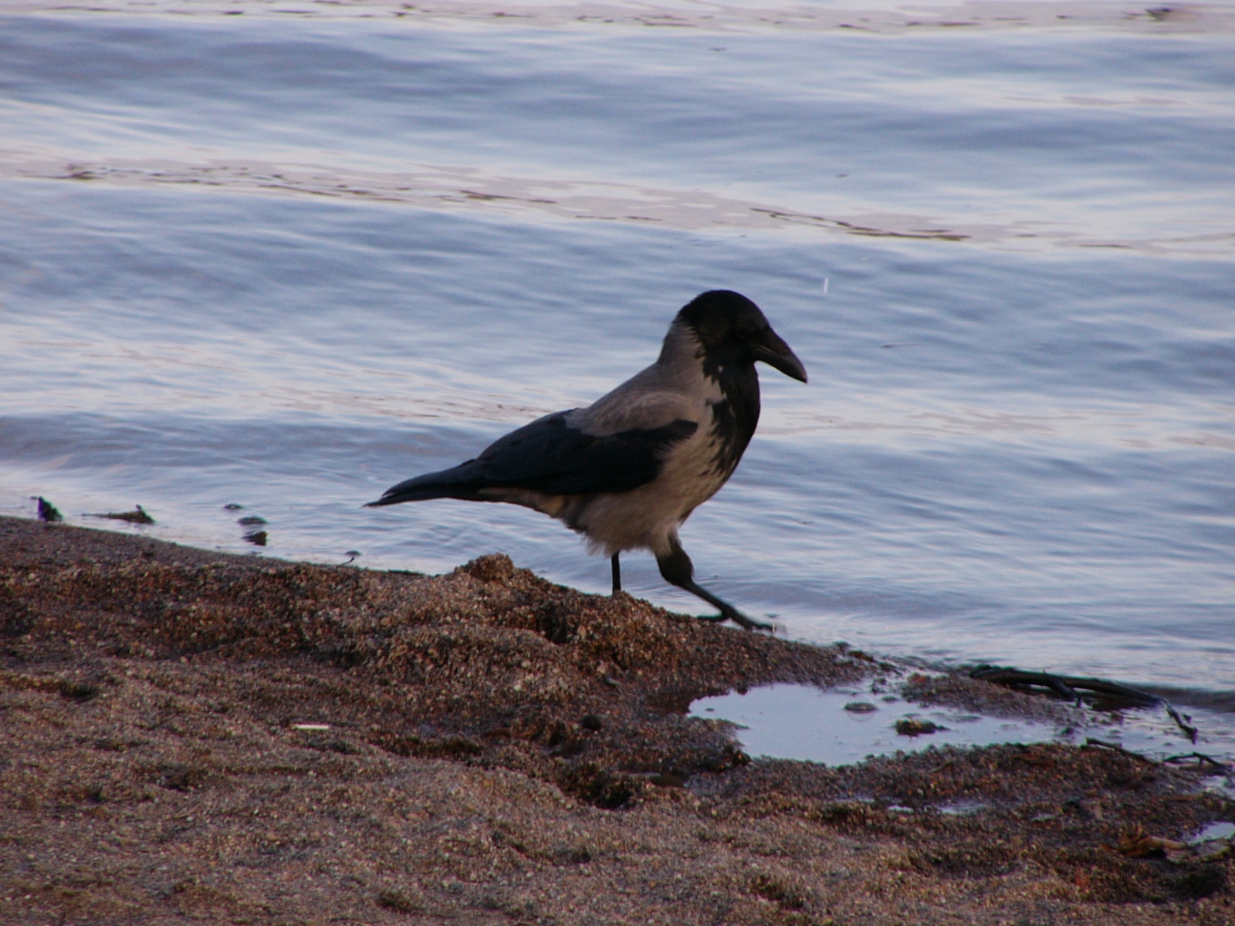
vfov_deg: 3.5
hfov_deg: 4.7
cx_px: 618
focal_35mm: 420
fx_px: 14984
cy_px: 463
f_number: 4
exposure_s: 1/160
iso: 50
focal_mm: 55.2
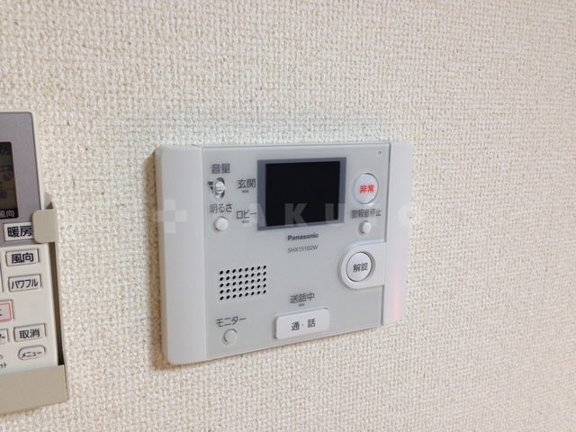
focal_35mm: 33
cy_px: 216
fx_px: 549
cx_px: 288
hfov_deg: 55.4
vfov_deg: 42.9
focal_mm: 4.12
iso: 80
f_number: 2.4
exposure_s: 1/20
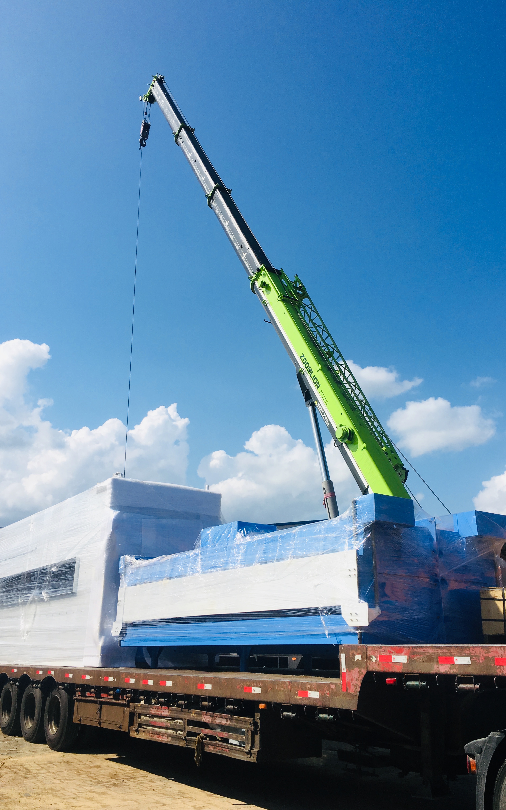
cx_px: 267
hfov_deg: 40.6
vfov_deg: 61.2
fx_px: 684
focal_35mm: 31
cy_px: 405
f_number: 2.2
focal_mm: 4.15
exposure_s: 1/2959
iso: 25
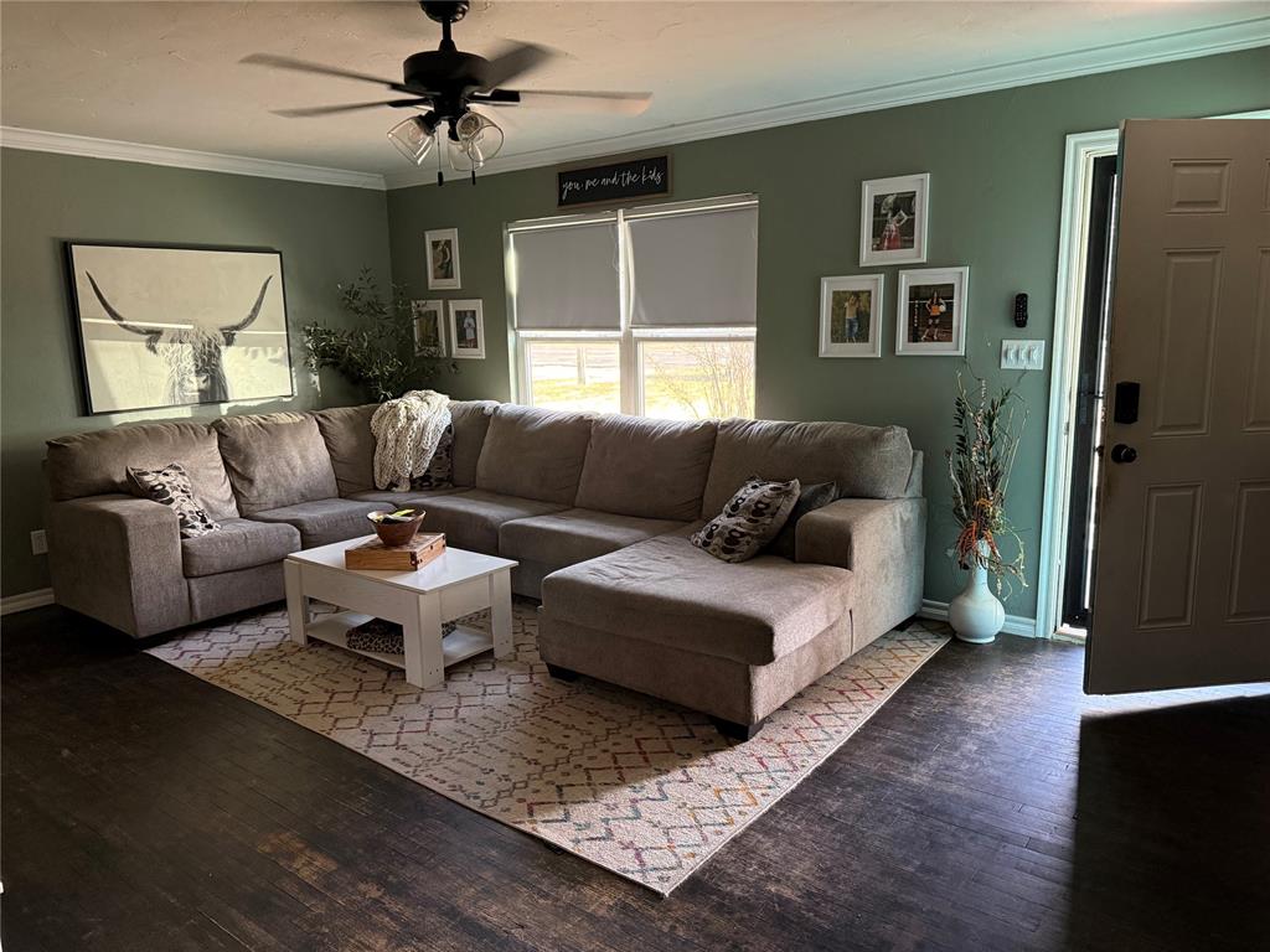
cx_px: 635
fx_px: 881
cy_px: 476
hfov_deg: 71.6
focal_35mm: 24
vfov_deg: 56.8
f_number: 1.78
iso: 500
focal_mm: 6.76
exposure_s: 1/60
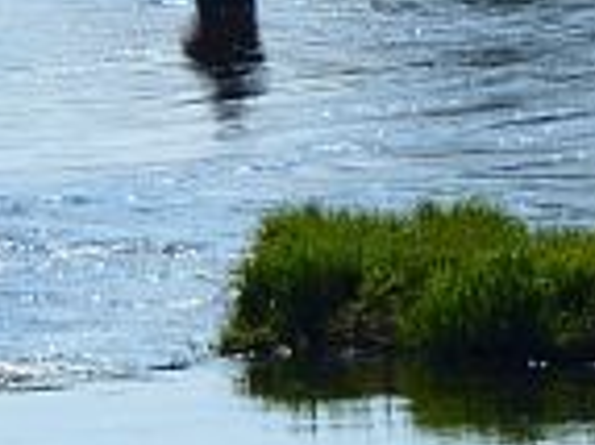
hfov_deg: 2.0
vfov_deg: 1.5
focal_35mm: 996
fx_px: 17105
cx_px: 137
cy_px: 52
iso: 100
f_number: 4
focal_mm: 41.8
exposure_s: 1/1600
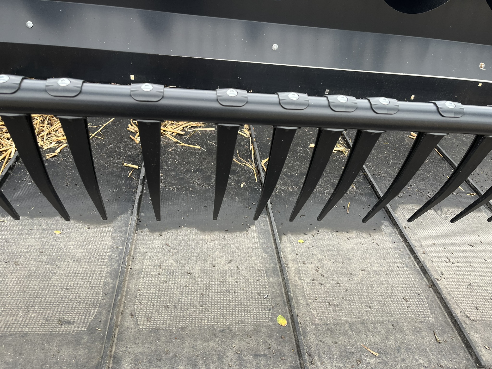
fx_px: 370
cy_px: 184
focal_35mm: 26
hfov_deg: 67.3
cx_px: 246
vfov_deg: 53.1
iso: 80
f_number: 1.6
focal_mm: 5.1
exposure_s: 1/121
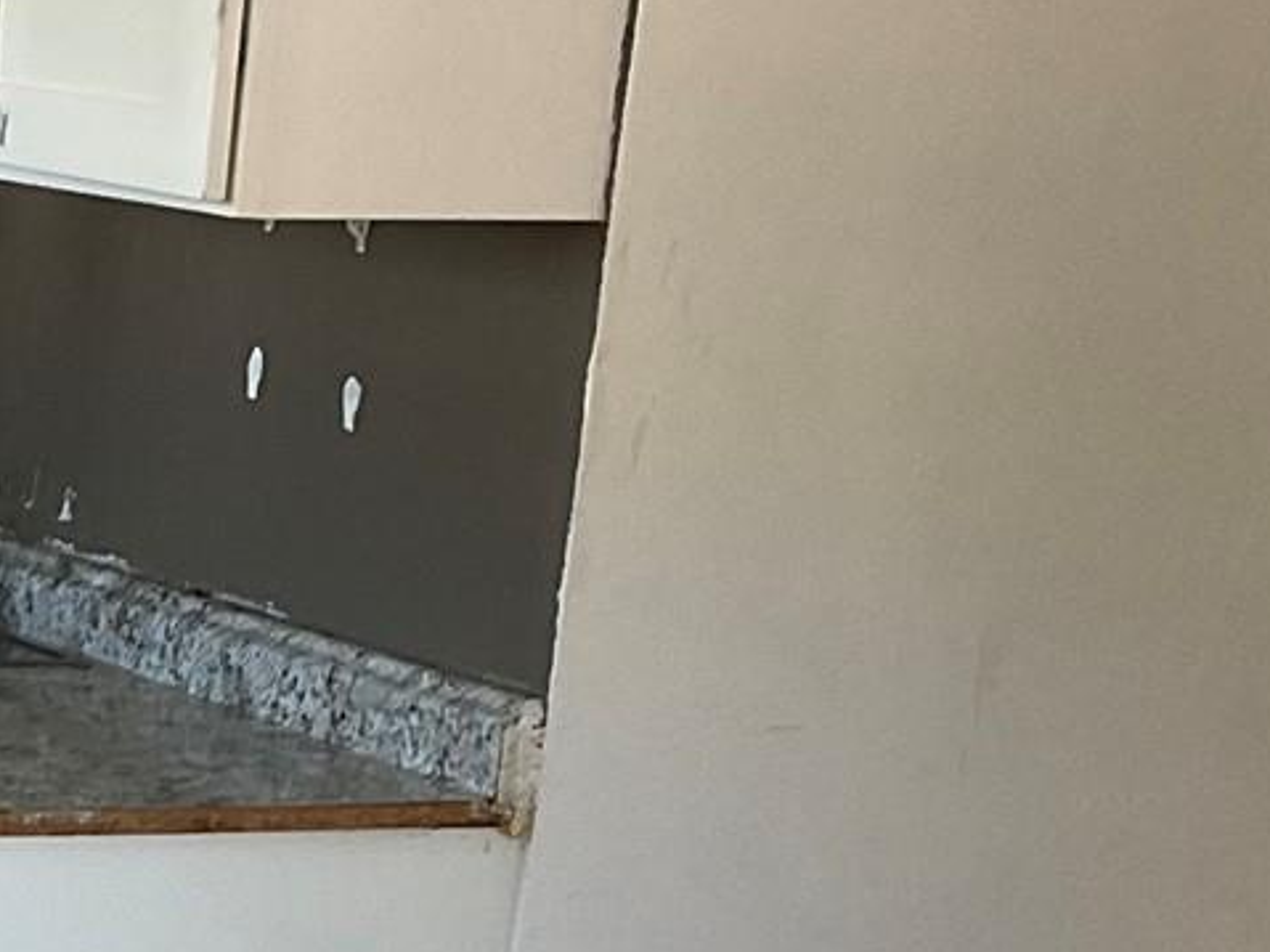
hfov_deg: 14.2
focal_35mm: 124
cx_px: -939
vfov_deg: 11.8
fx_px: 4548
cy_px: 963
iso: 64
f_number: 1.8
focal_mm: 3
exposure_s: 1/120
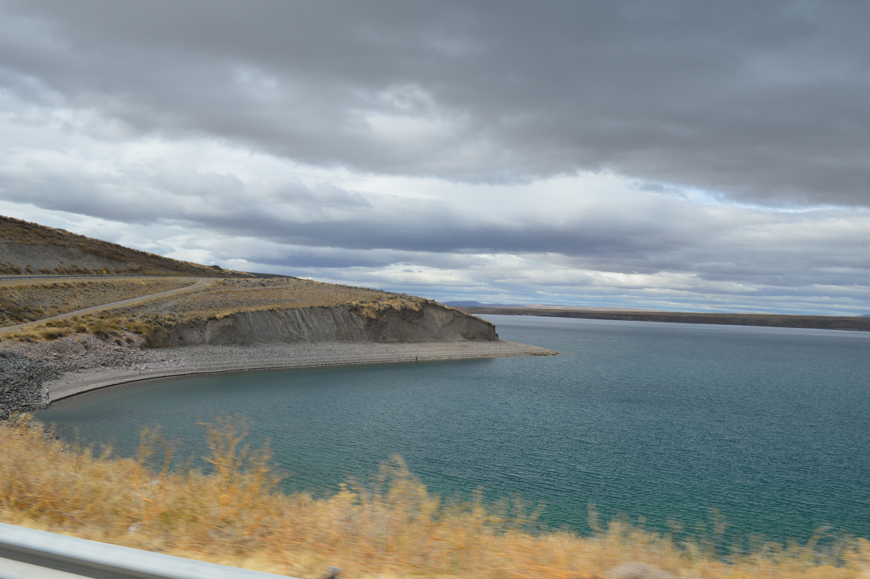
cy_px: 290
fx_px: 724
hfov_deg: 62.0
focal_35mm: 30
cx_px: 435
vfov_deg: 43.5
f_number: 9
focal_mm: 20
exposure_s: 1/320
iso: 100
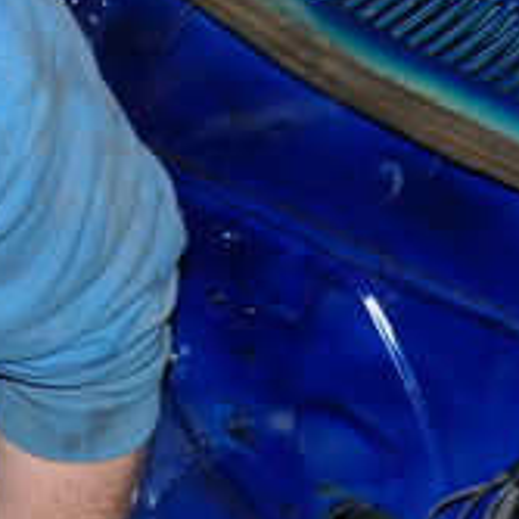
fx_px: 2154
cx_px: 56
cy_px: 594
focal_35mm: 127
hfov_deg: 13.6
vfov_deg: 13.4
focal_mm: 26
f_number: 4
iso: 200
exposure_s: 1/45
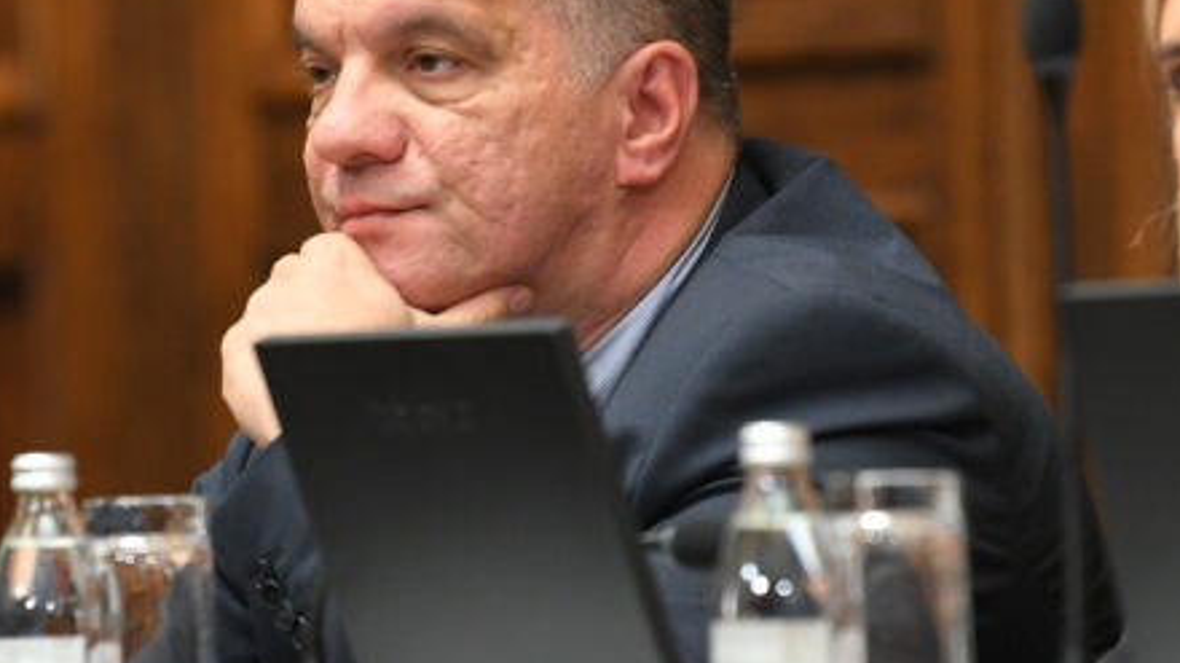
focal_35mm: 488
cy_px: 195
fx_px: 15262
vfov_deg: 2.5
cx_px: 700
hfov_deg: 4.4
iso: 2000
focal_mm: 200
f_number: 4
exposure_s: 1/250
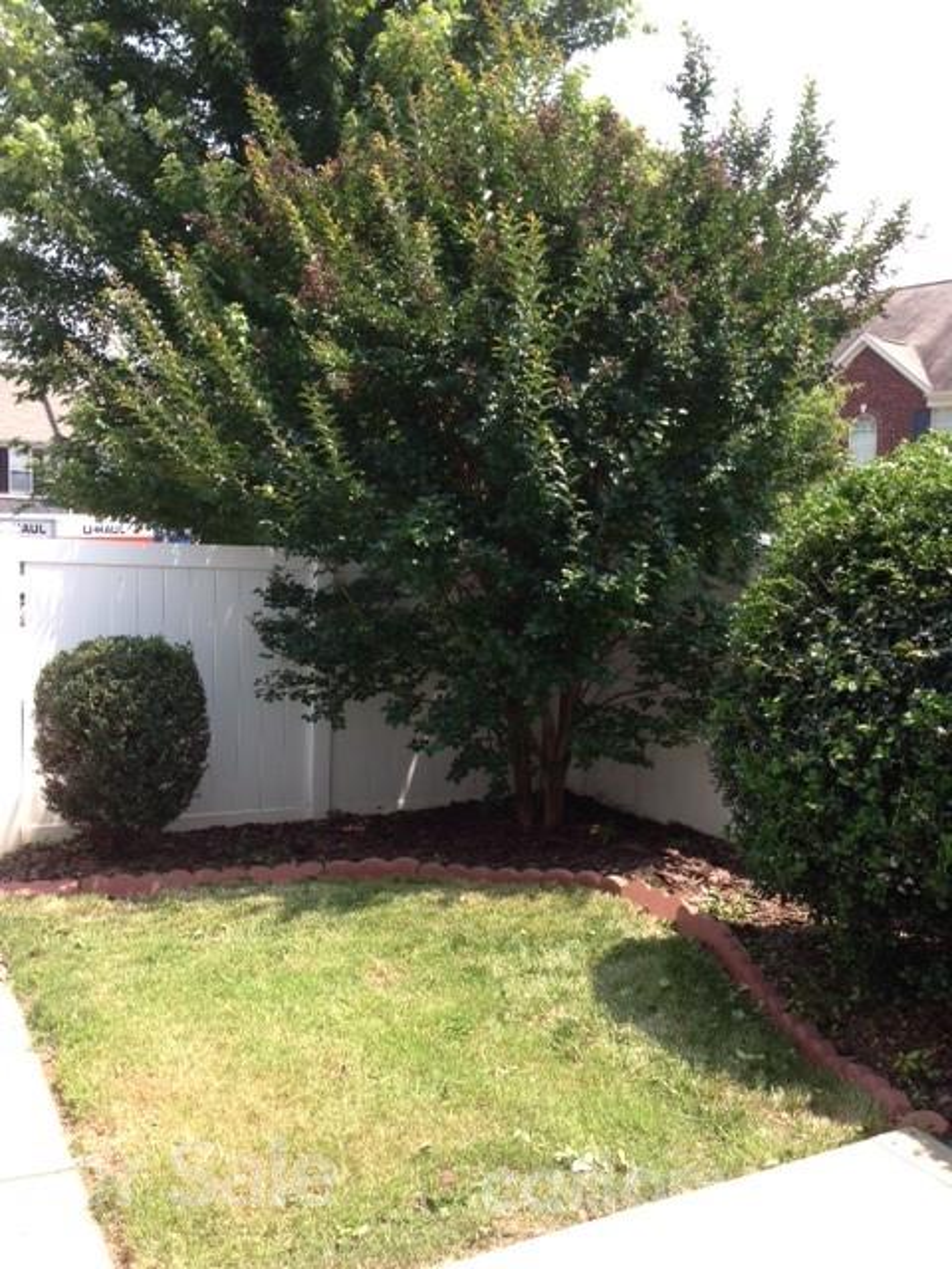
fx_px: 1210
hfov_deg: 42.9
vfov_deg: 55.4
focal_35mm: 33
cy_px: 634
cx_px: 476
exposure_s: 1/455
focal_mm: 4.13
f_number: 2.4
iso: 50
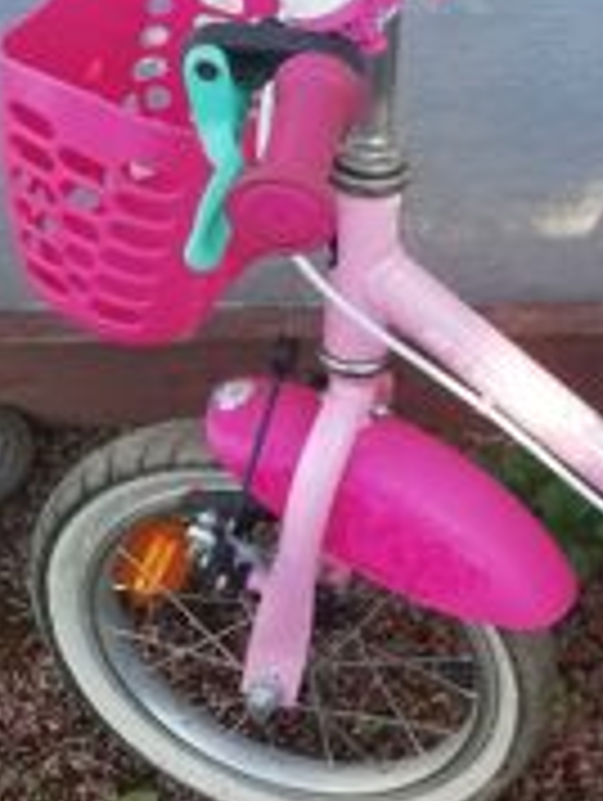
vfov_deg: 27.7
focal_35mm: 70
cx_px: 747
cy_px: 392
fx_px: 1622
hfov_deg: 19.7
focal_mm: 3.21
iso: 64
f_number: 2.2
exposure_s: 1/100
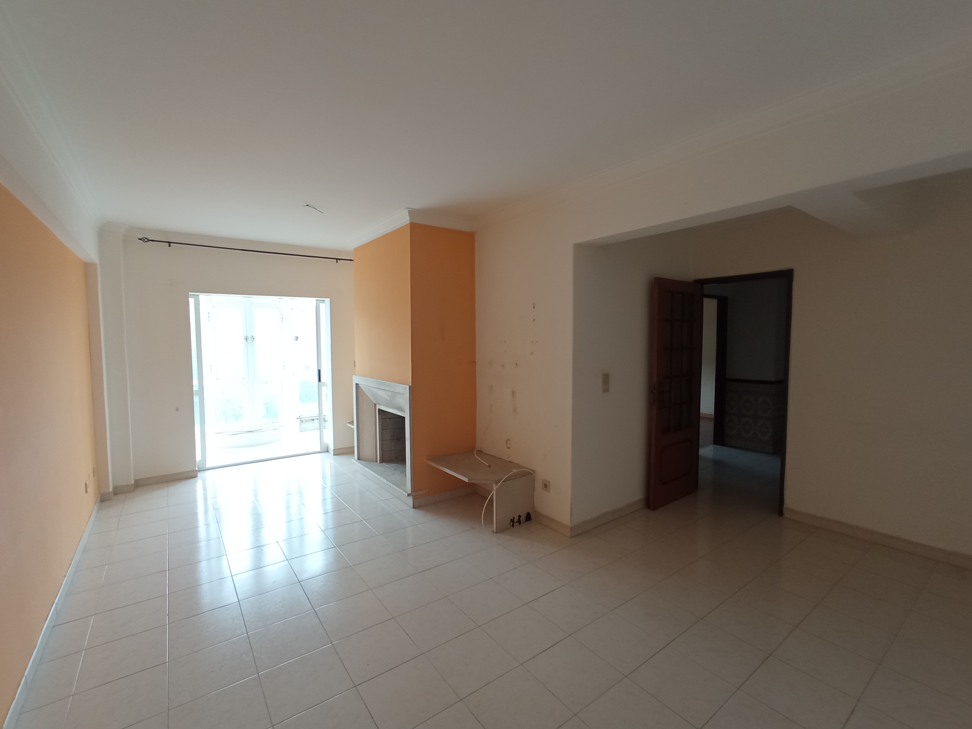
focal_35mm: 15
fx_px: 421
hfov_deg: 98.2
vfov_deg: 81.7
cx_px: 486
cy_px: 364
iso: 122
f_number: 2.2
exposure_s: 1/50
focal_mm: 1.65
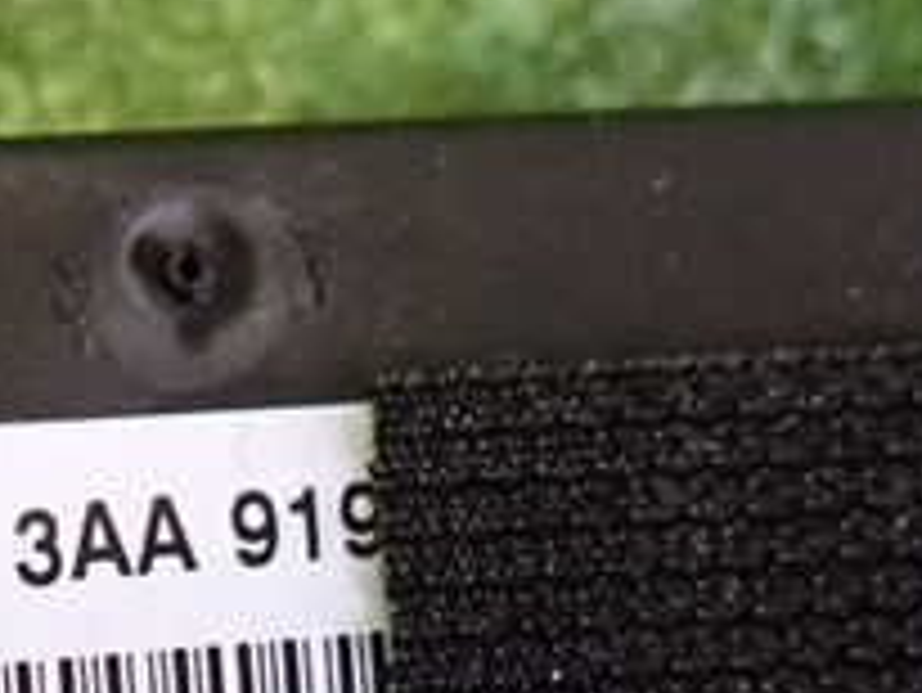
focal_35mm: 73
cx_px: 31
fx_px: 1945
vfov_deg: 19.1
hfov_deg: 25.5
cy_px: 832
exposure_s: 1/40
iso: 1600
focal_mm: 4.5
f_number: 2
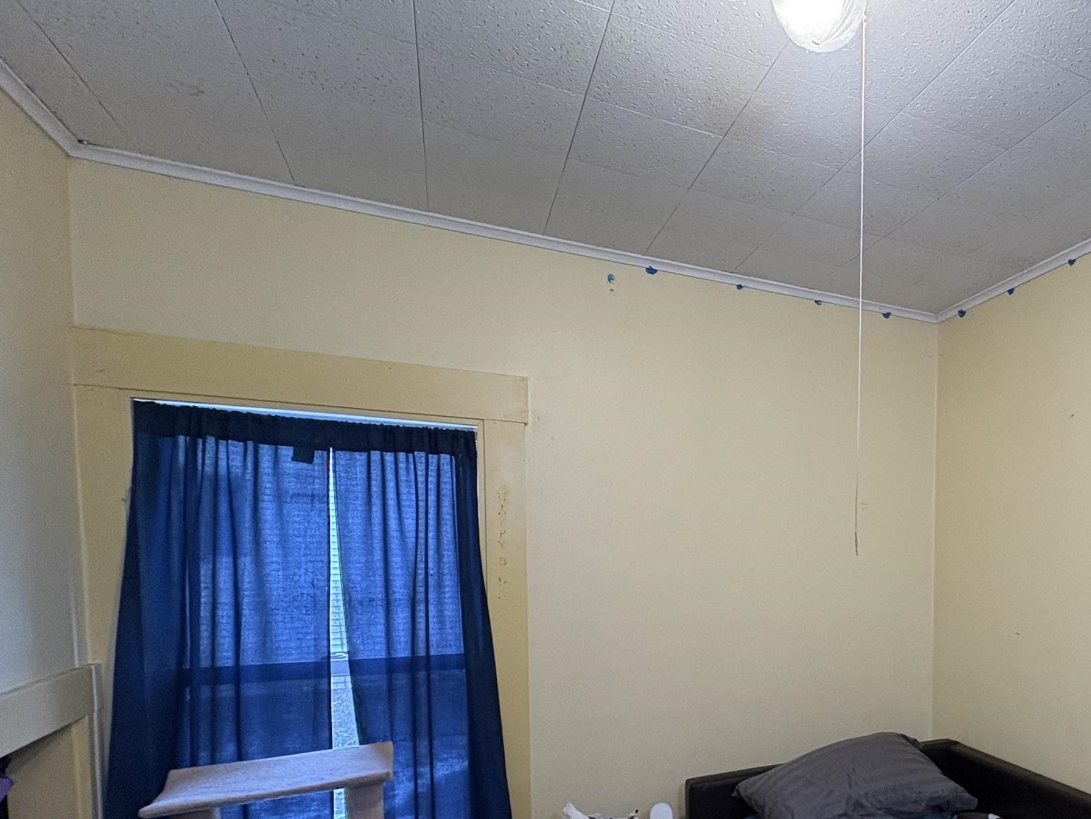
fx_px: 756
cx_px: 905
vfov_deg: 54.7
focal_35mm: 24
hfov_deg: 63.9
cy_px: 592
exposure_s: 1/60
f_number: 2.2
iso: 320
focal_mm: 2.22
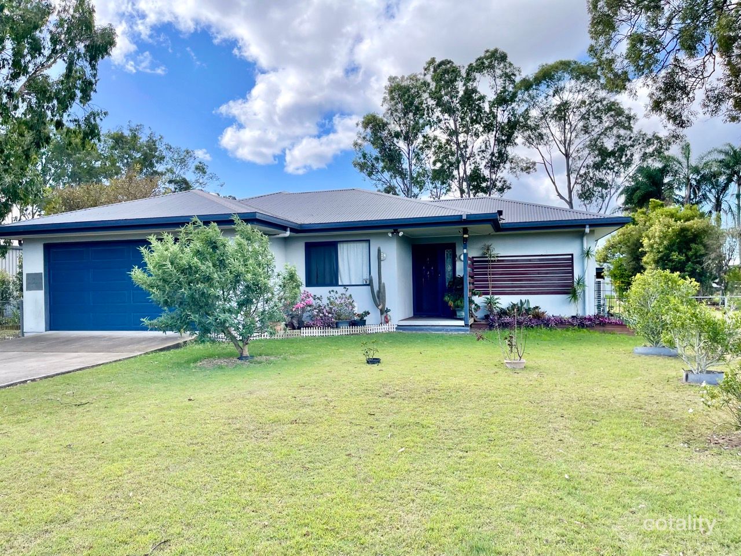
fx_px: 557
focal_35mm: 26
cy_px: 278
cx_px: 370
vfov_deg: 53.1
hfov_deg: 67.3
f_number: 1.6
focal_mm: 5.1
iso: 32
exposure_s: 1/1475
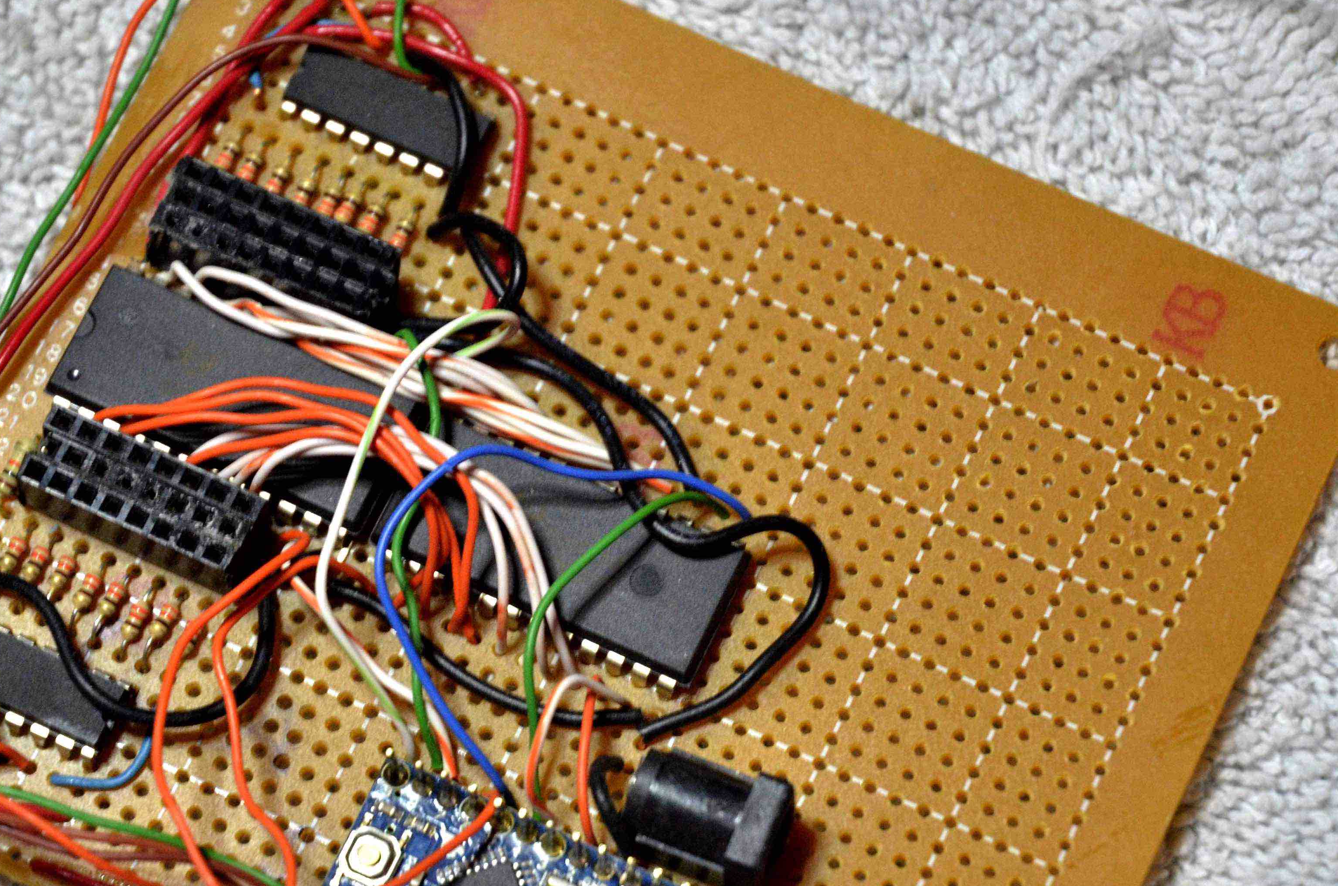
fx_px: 5341
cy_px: 573
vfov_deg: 9.5
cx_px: 619
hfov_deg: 14.3
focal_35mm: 144
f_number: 4.8
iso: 1800
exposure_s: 1/30
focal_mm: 60
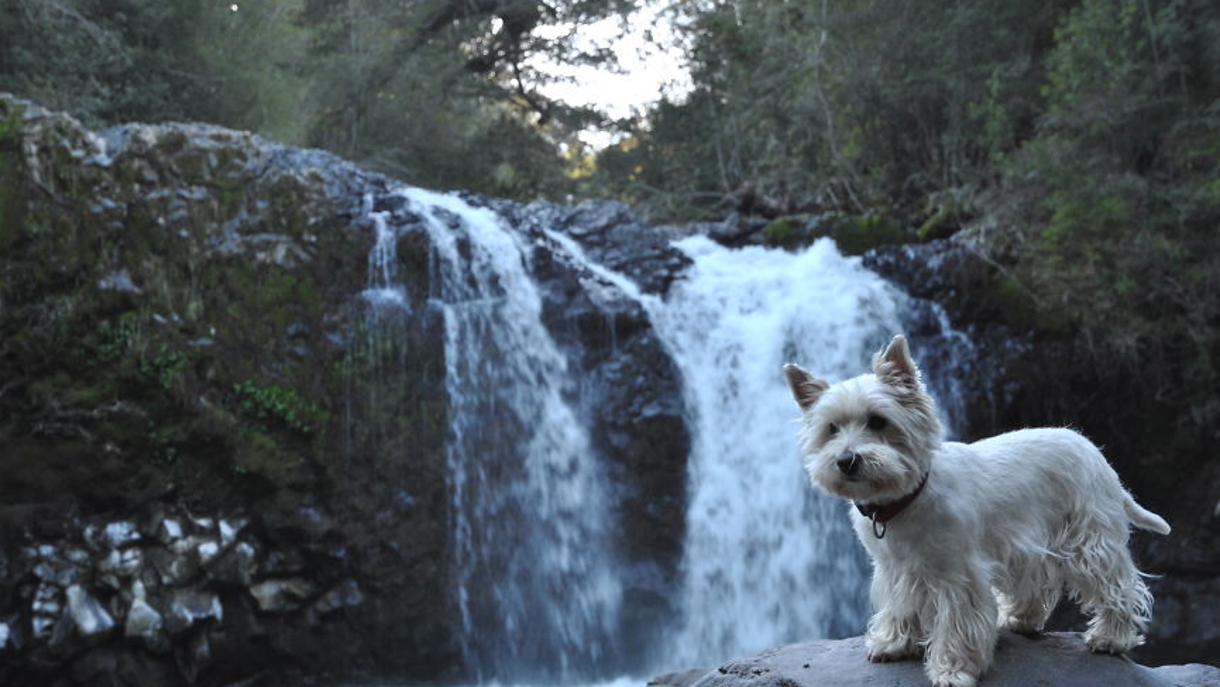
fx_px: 2071
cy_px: 373
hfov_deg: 32.8
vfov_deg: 18.8
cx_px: 611
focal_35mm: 64
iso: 200
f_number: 4.8
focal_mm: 40
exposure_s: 1/50
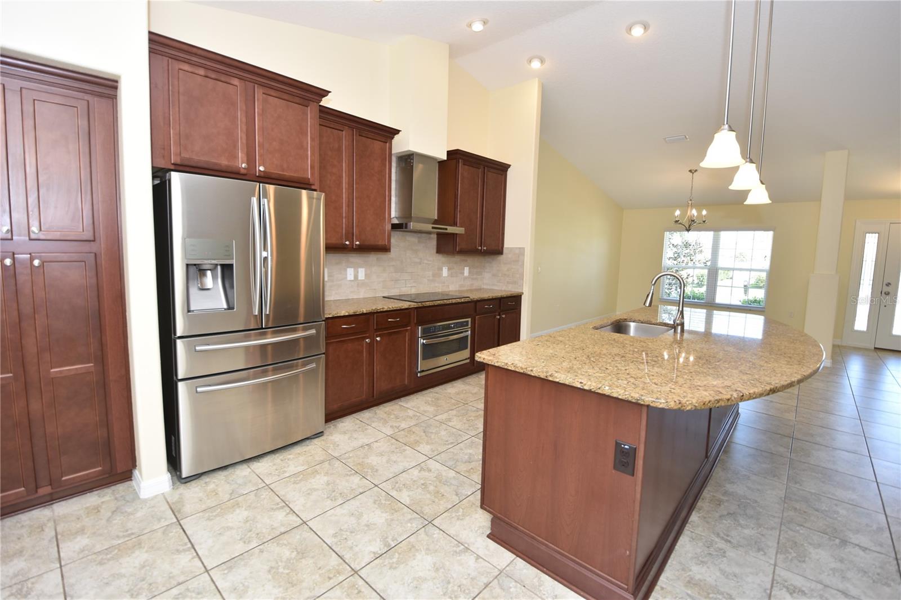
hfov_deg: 100.4
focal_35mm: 15
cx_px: 450
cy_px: 300
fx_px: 375
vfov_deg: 77.3
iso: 250
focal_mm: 10
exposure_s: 1/60
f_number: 4
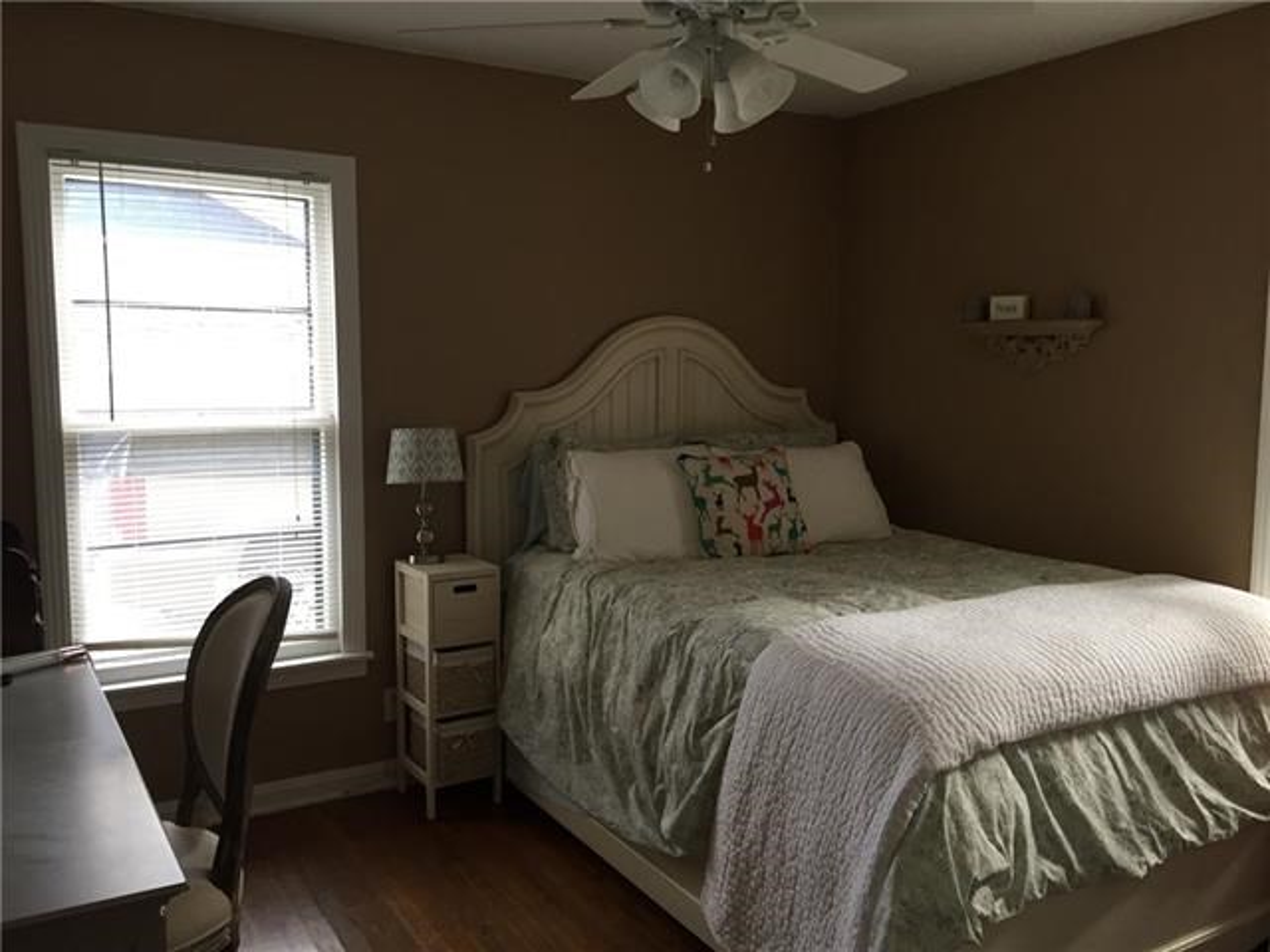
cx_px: 635
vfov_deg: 48.2
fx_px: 1064
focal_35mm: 29
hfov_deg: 61.7
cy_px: 476
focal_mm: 4.15
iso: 40
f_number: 2.2
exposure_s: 1/30
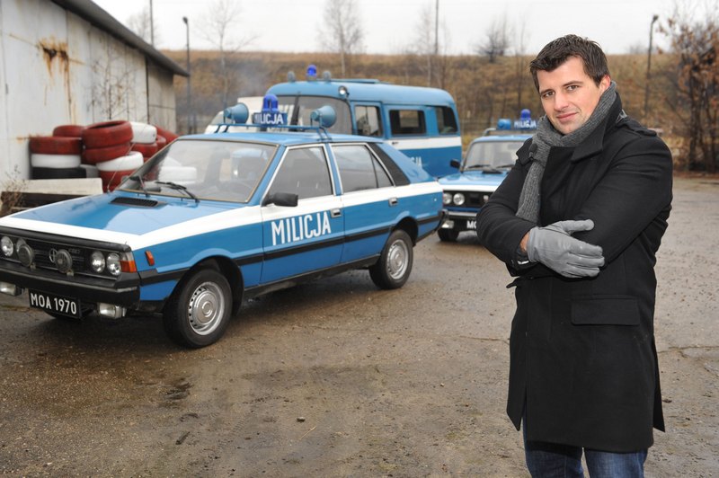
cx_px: 360
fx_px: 878
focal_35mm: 44
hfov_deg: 44.5
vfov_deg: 30.5
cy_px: 239
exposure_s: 1/160
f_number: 4.5
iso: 400
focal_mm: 44
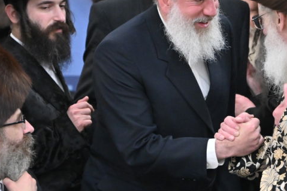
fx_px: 5116
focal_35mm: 642
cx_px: 233
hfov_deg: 3.2
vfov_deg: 2.1
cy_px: 69
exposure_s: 1/400
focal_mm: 200
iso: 1600
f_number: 2.8
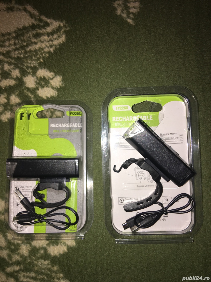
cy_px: 141
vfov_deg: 61.7
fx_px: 236
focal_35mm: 29
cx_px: 106
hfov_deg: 48.2
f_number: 2.2
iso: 25
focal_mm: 4.15
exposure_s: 1/42
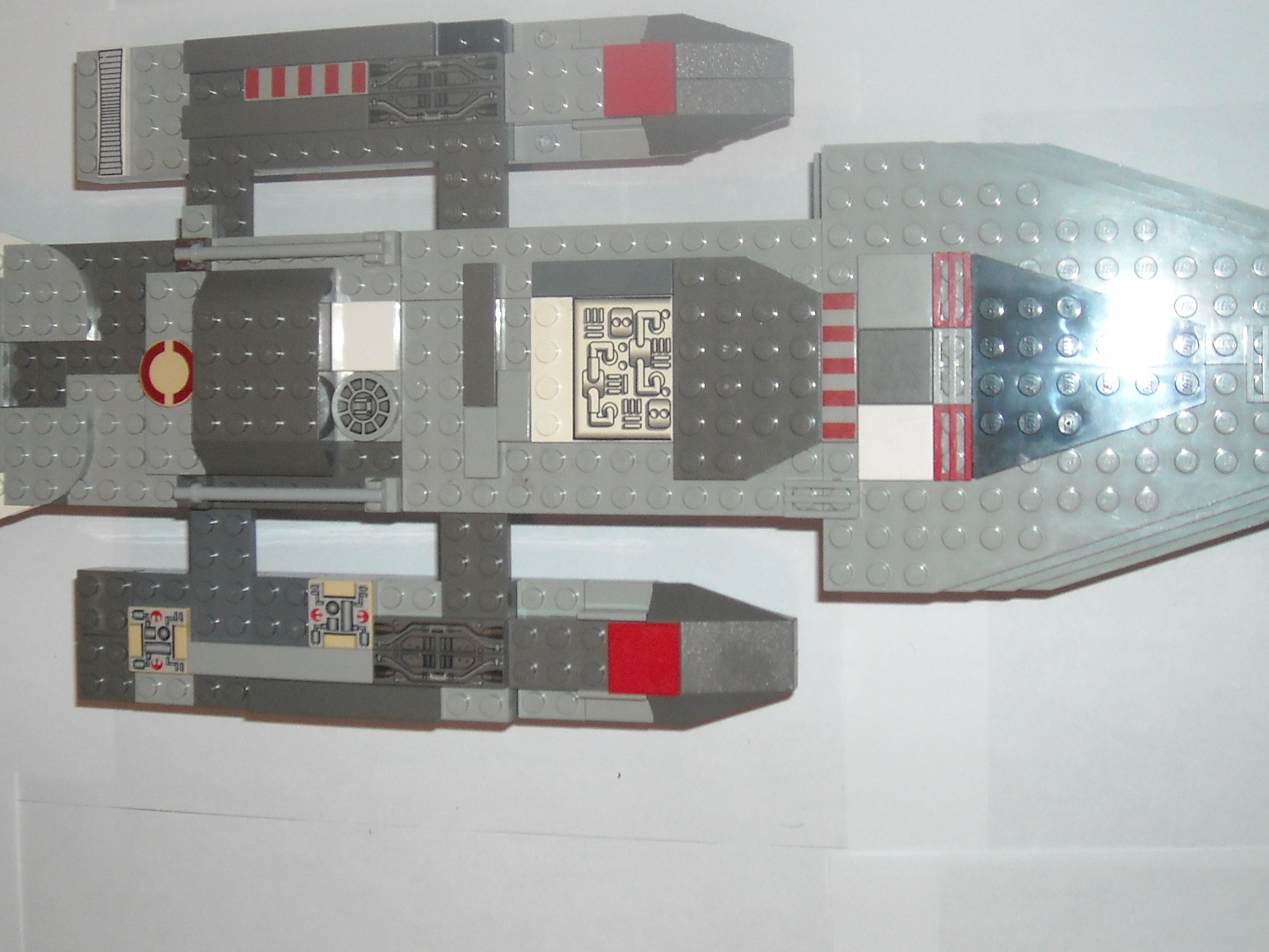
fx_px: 1943
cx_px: 533
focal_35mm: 53
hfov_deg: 36.1
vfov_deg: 27.5
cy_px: 386
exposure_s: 1/60
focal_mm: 5.7
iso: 200
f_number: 2.8
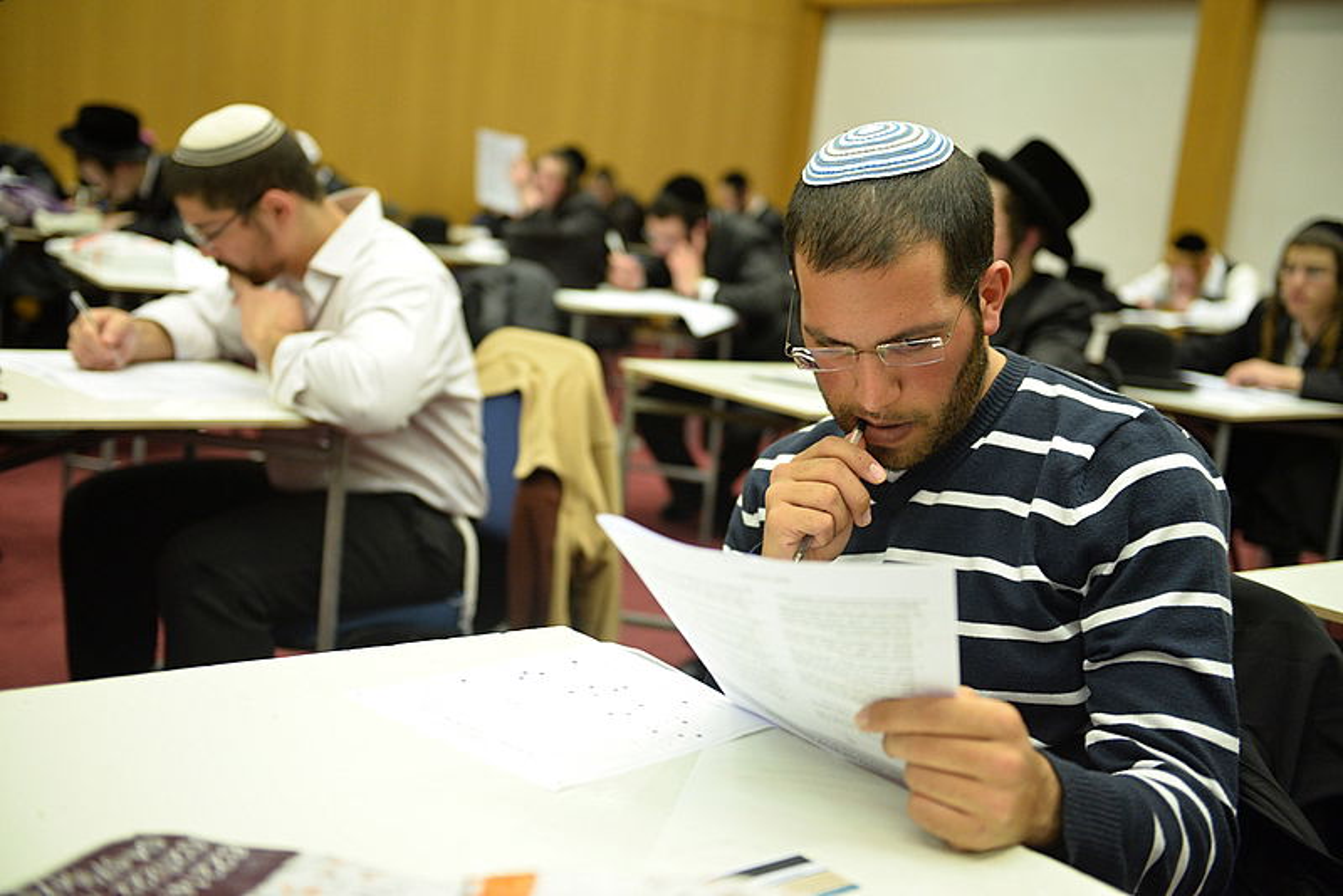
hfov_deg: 44.5
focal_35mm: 44
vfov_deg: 30.5
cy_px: 448
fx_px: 1642
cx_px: 672
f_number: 2.8
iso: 2500
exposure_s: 1/125
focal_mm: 44
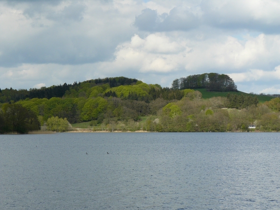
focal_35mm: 130
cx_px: 140
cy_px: 105
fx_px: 1052
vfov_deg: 11.4
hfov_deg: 15.2
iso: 100
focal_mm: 21.6
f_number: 5.6
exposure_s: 1/400
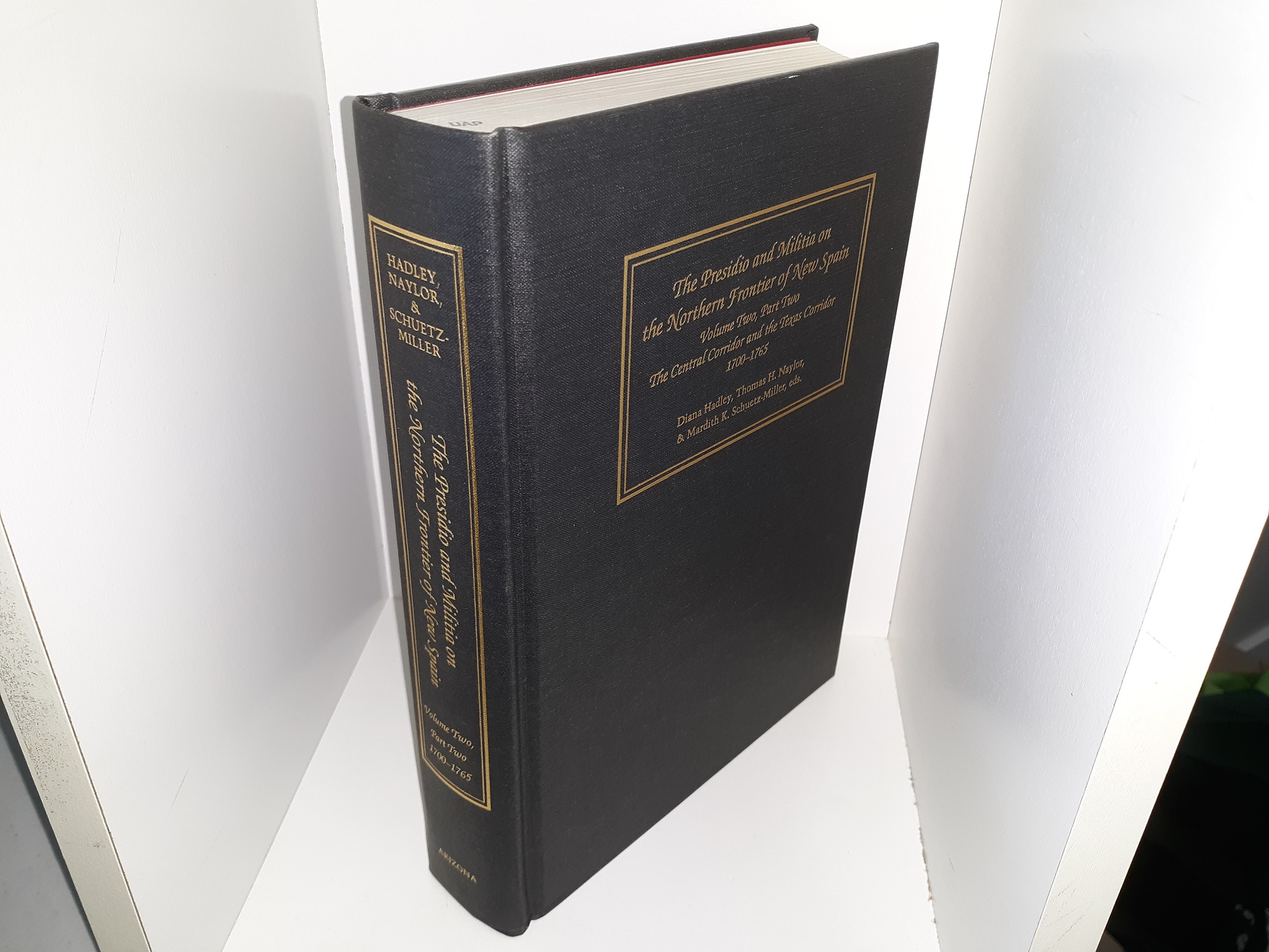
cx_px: 634
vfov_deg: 49.7
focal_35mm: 28
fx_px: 1026
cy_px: 476
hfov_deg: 63.4
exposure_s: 1/60
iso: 50
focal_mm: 3.7
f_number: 1.7
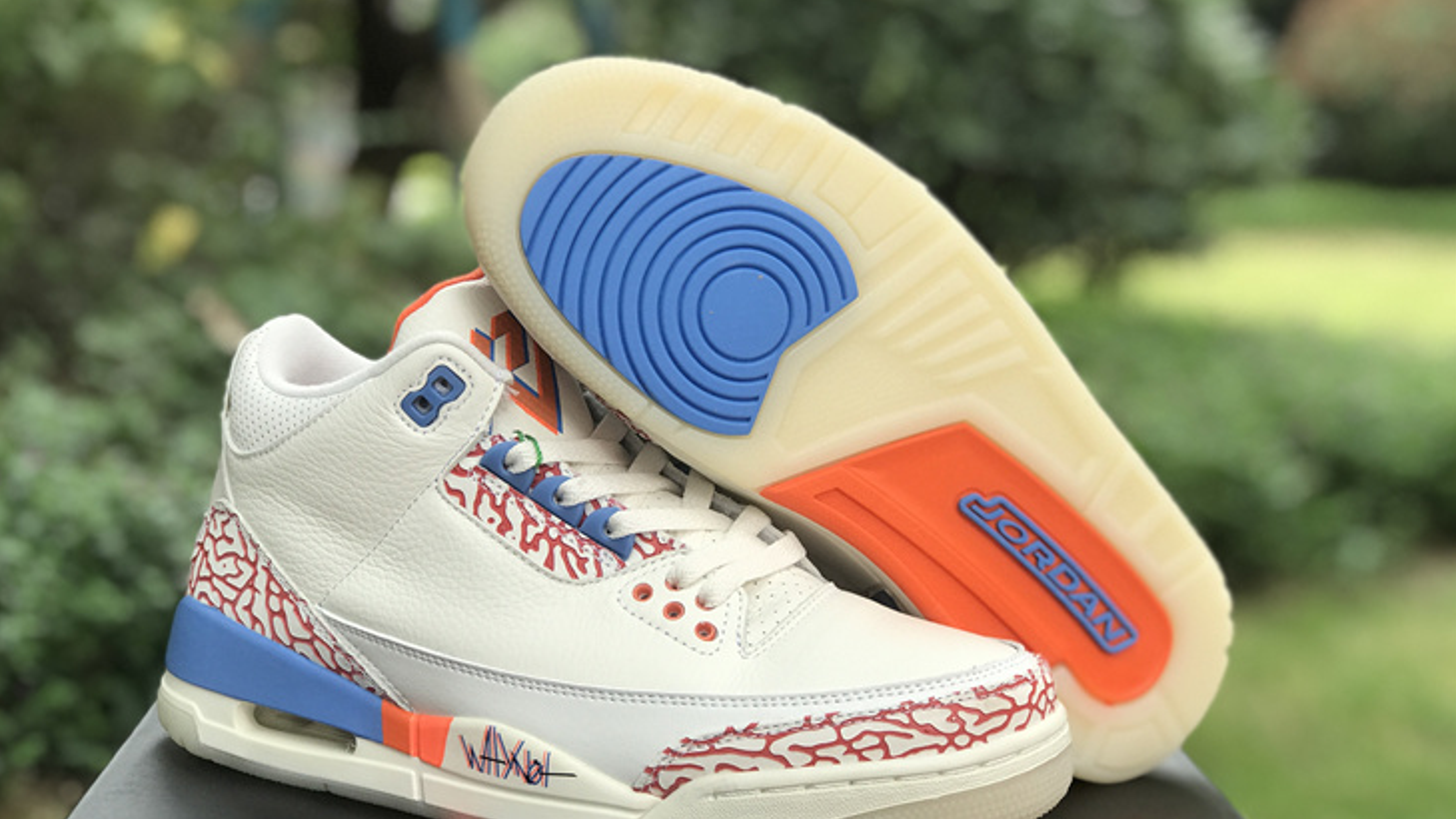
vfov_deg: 19.1
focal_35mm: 63
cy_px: 480
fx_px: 2432
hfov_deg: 33.3
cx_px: 721
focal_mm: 6.6
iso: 25
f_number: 2.8
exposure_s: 1/100
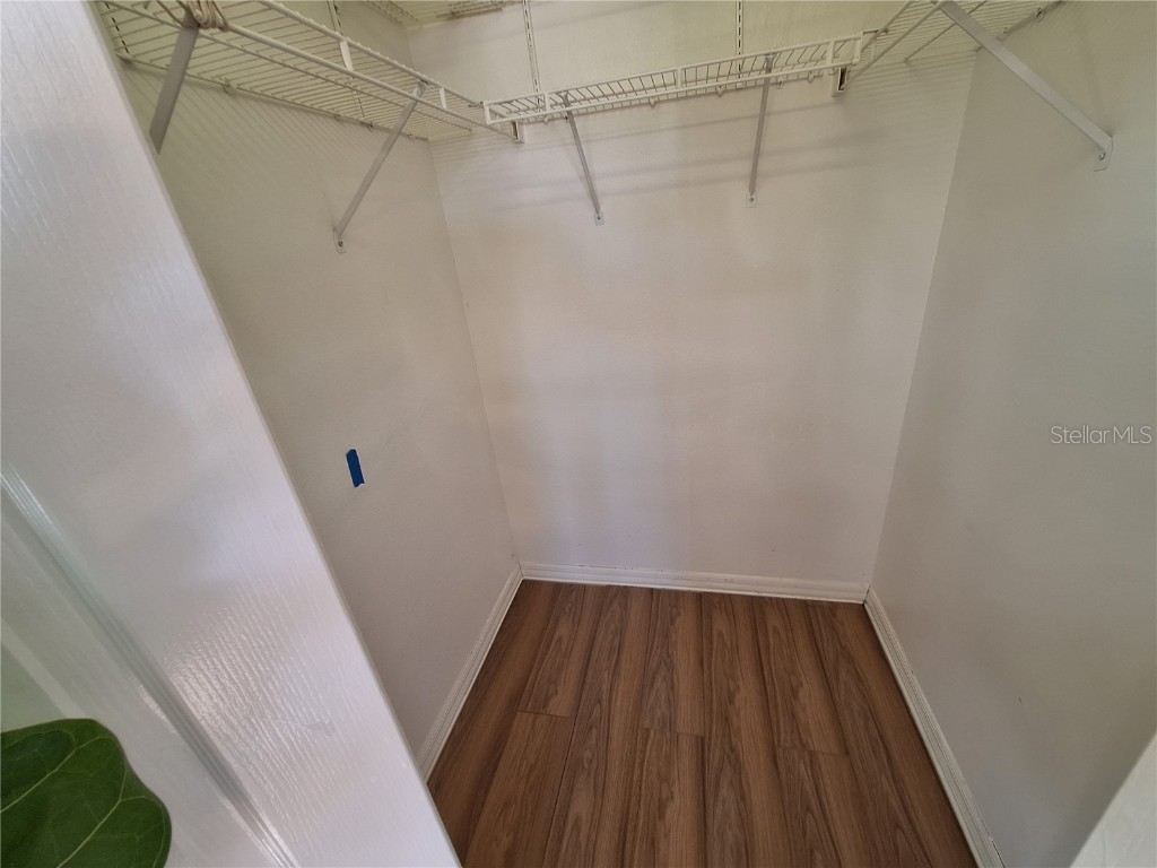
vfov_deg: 89.9
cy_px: 434
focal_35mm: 13
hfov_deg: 106.2
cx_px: 578
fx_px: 435
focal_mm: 1.74
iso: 80
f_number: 2.2
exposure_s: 1/40
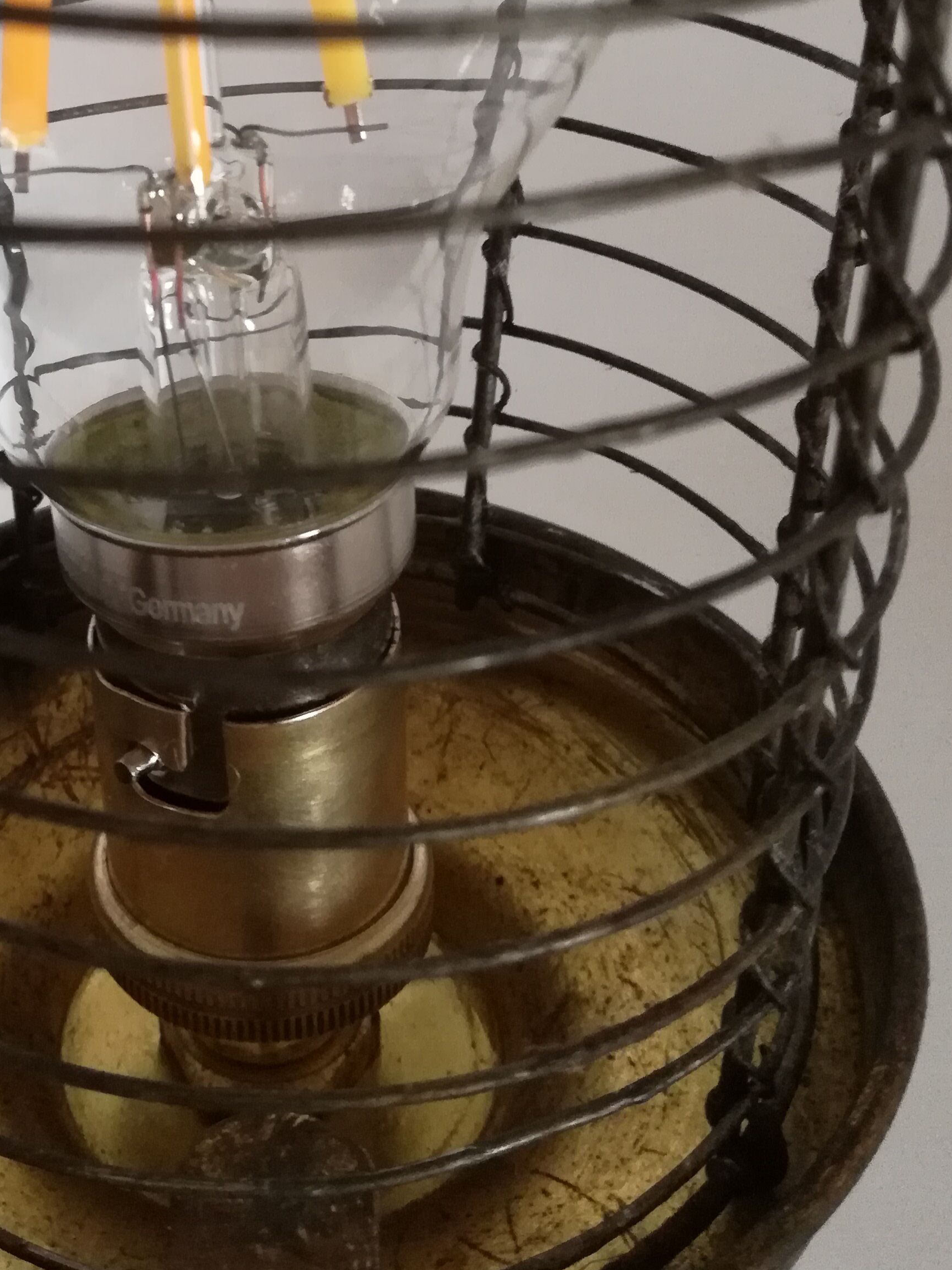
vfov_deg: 40.3
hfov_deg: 31.6
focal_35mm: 45
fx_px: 1651
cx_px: 238
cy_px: 243
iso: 500
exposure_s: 1/20
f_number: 2.2
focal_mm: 3.83
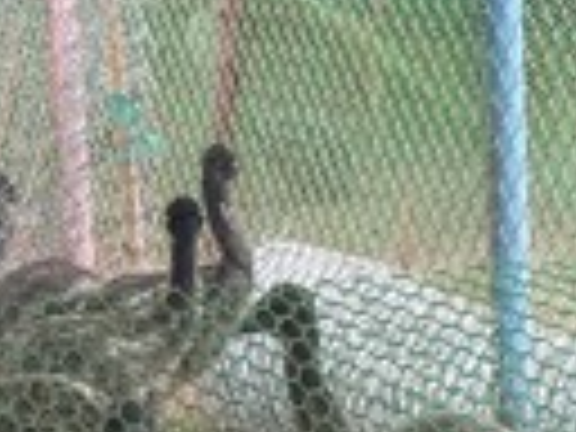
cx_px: 243
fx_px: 4992
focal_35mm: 300
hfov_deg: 6.6
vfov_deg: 4.9
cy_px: 574
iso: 160
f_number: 4.6
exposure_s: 1/80
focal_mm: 13.7
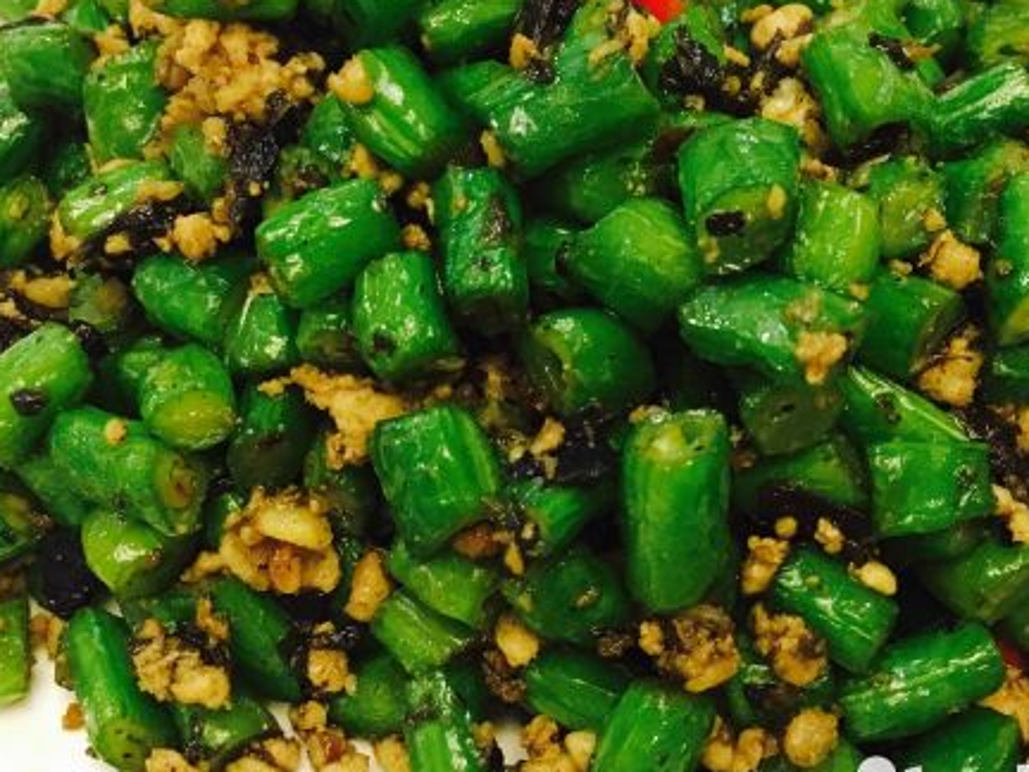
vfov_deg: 30.8
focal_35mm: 47
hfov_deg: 40.3
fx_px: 1397
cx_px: 598
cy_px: 311
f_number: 2.2
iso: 200
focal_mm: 4.15
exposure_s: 1/17
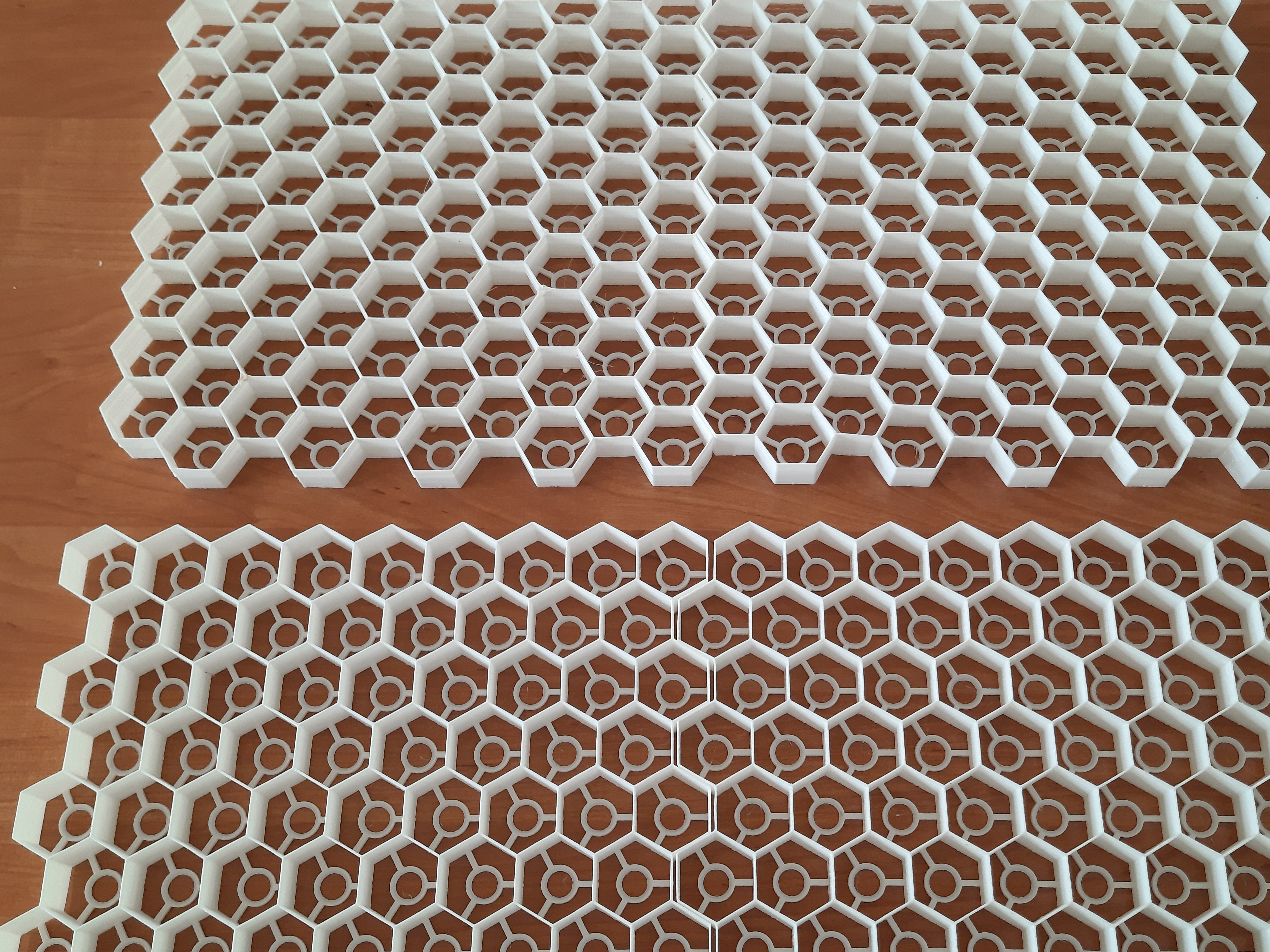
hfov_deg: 51.3
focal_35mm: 36
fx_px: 1321
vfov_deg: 39.6
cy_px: 501
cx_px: 700
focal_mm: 4.6
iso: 64
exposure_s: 1/50
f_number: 2
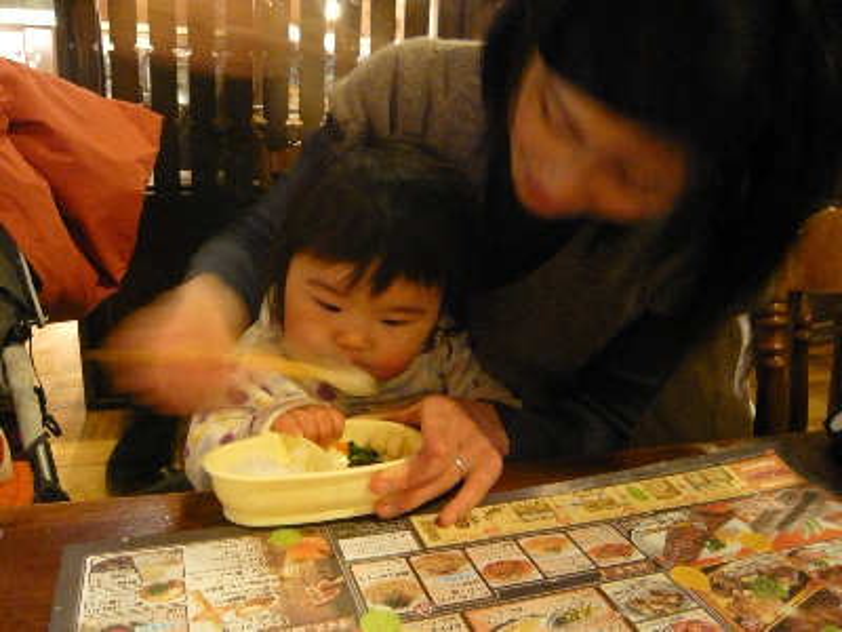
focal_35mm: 28
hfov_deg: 63.4
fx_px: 681
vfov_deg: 49.7
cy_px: 316
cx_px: 421
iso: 400
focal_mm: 4.6
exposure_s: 1/4
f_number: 2.8
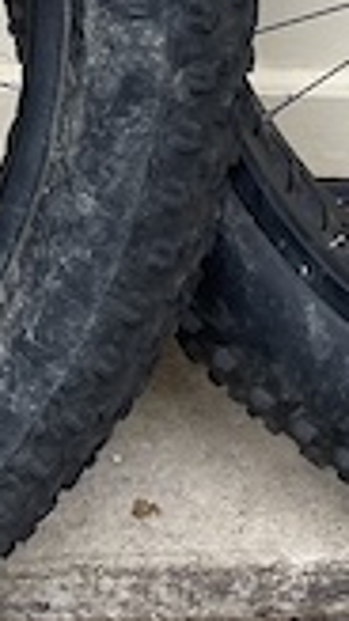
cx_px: 106
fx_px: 2275
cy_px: -284
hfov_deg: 8.8
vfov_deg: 14.6
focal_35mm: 138
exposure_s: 1/1024
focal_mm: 4.2
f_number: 1.6
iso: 32
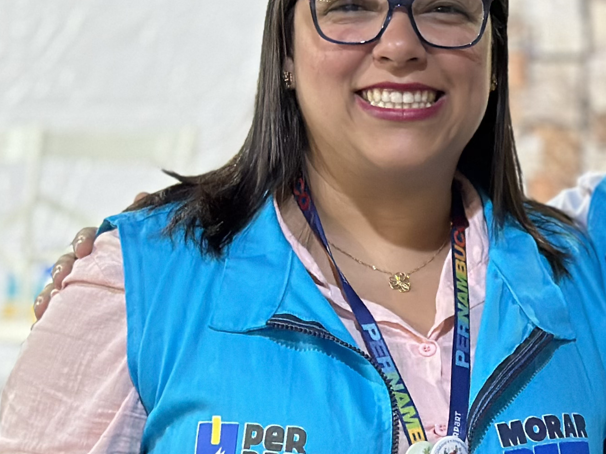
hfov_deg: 13.1
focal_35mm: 147
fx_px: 2573
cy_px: 395
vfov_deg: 10.0
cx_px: 746
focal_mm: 6.86
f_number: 1.78
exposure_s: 1/60
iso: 320
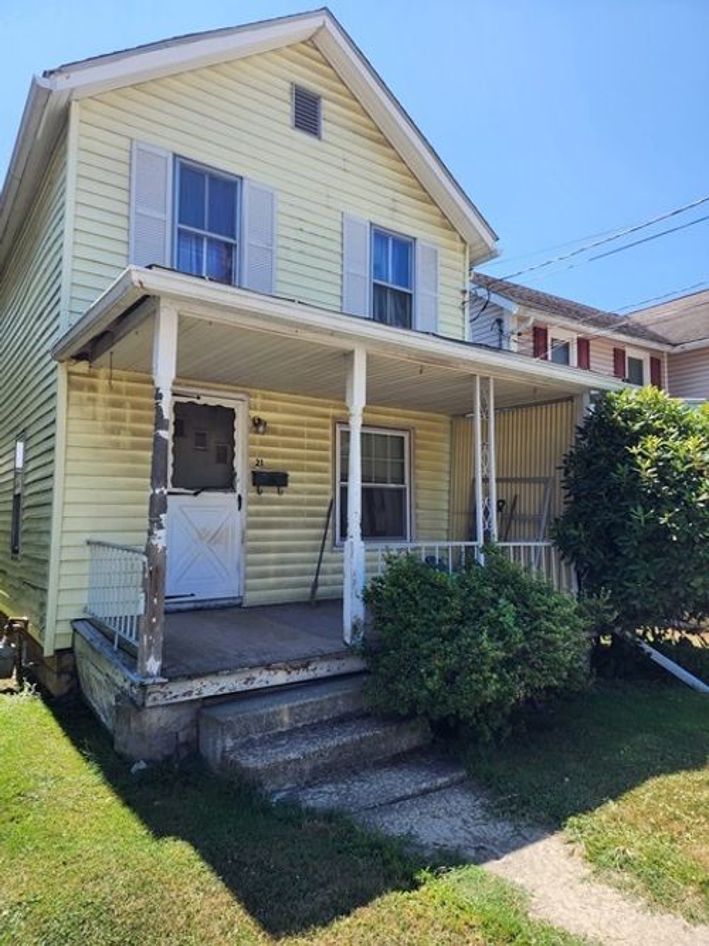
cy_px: 473
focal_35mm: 23
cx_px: 354
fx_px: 628
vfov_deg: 73.9
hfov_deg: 58.9
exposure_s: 1/499
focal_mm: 6.4
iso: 12
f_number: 1.8
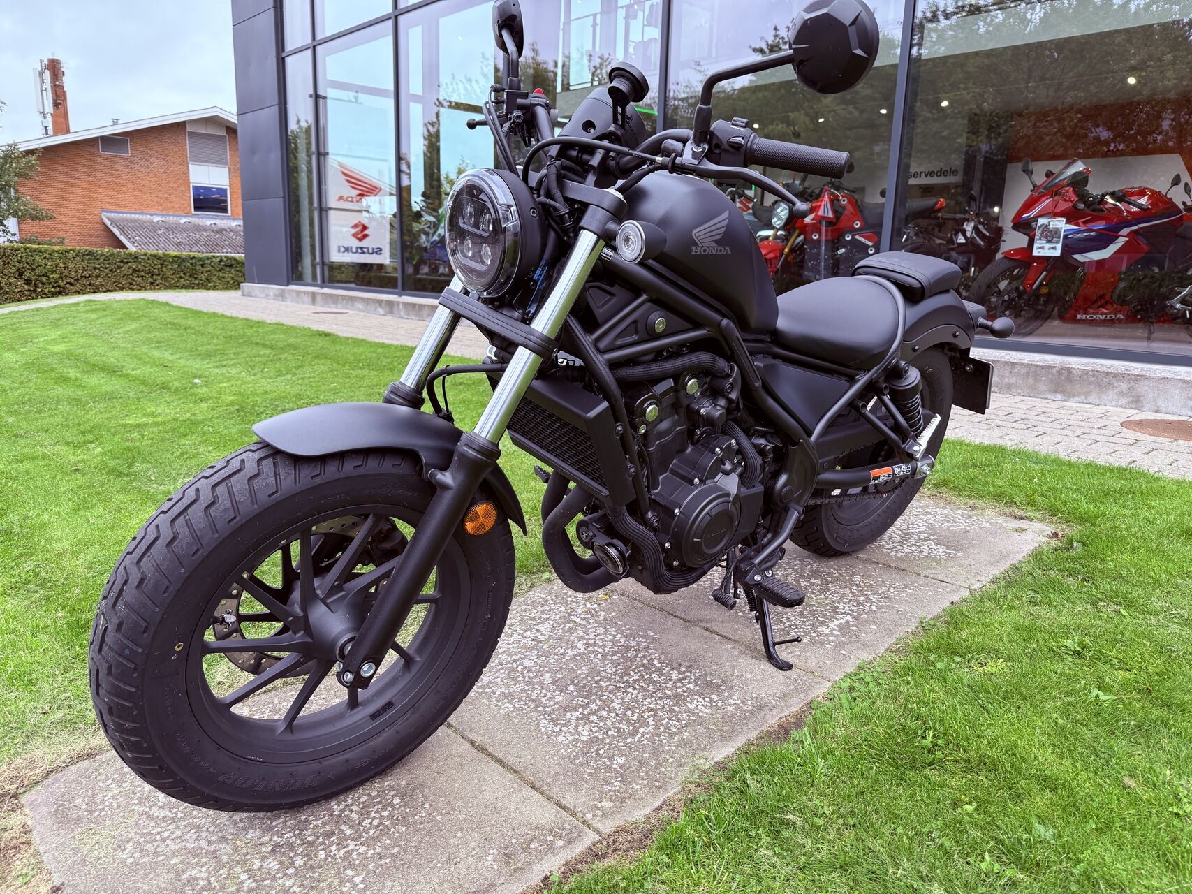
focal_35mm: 24
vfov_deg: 56.8
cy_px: 447
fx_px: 826
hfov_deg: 71.6
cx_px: 596
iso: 100
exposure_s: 1/367
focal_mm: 6.76
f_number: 1.78
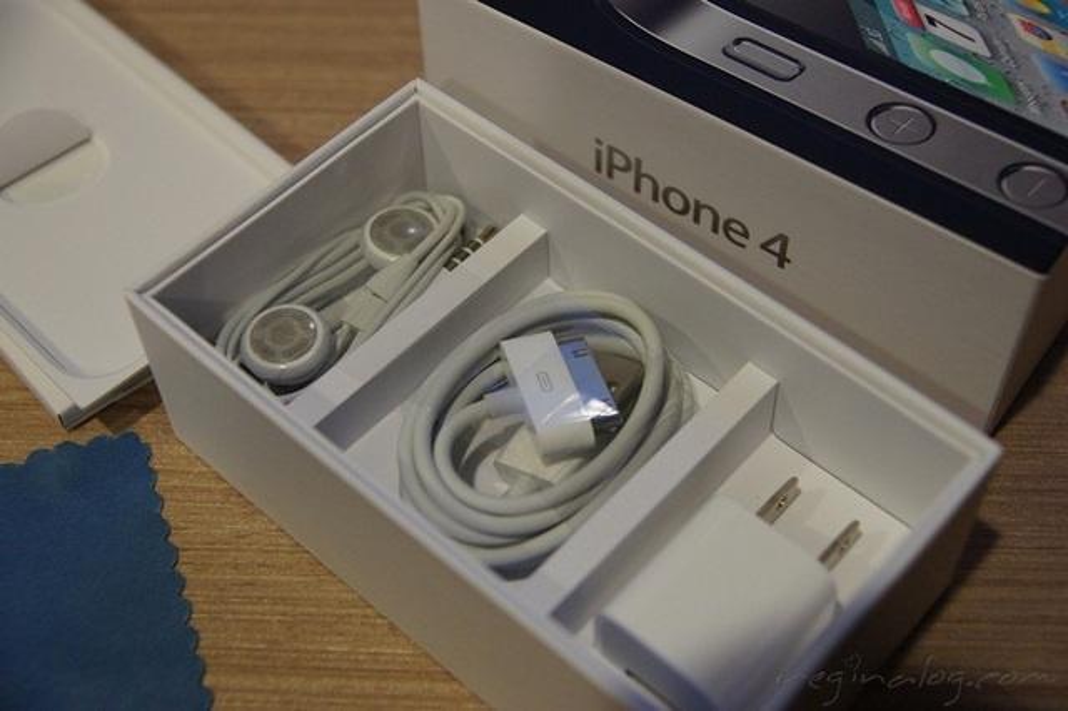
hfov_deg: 37.9
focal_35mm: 52
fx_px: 1557
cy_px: 356
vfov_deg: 25.7
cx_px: 534
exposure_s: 1/50
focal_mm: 35
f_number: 4.5
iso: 1600
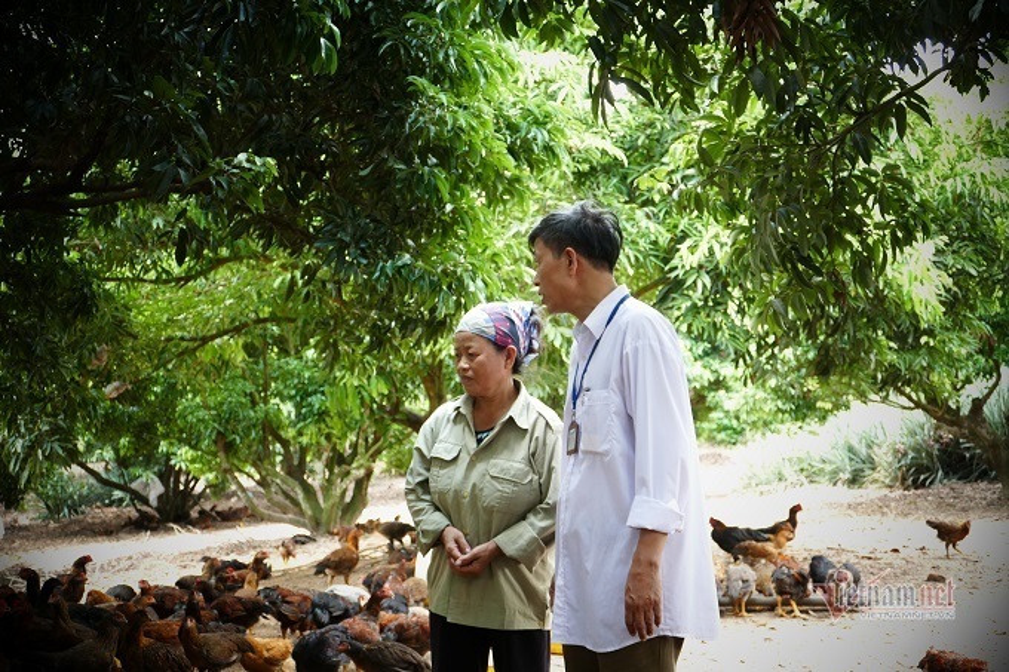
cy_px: 336
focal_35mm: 57
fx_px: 1597
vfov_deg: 23.8
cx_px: 504
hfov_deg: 35.1
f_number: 3.5
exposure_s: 1/80
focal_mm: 20.62
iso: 320
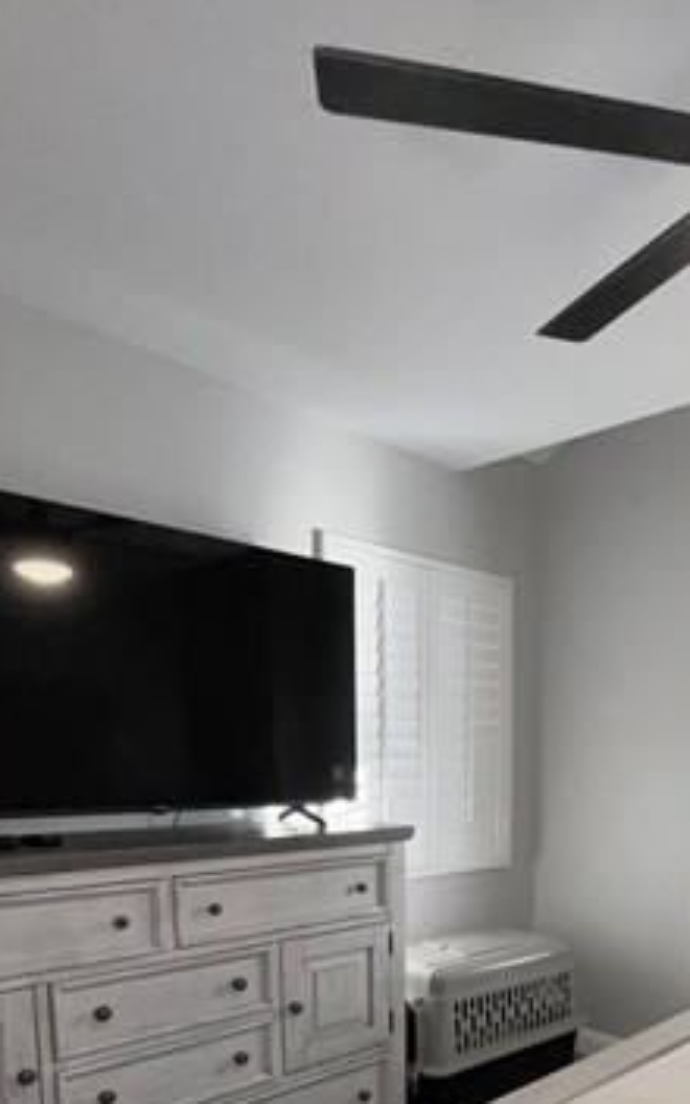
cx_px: 524
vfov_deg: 63.0
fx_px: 812
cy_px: 872
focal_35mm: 27
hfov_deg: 44.4
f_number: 2.2
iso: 80
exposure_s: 1/96
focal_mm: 2.22
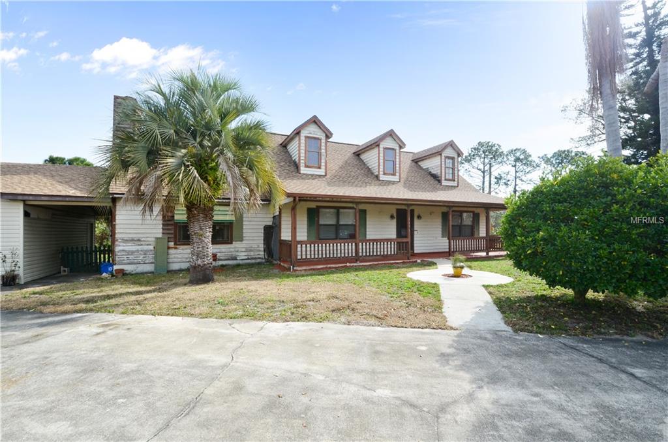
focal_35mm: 15
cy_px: 221
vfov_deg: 77.0
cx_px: 334
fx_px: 278
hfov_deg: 100.5
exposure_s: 1/250
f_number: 8
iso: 200
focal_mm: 10
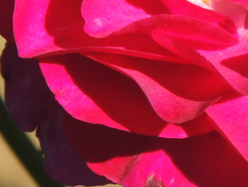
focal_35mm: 2124
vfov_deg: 0.7
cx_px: 225
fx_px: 15234
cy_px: -2
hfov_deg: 0.9
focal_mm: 98.1
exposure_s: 1/800
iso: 180
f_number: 4.9
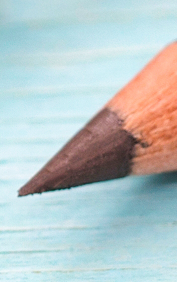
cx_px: -527
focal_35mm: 1041
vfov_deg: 2.0
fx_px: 8033
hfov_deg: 1.3
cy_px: -160
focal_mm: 60
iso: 160
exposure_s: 1/1.67
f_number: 3.2
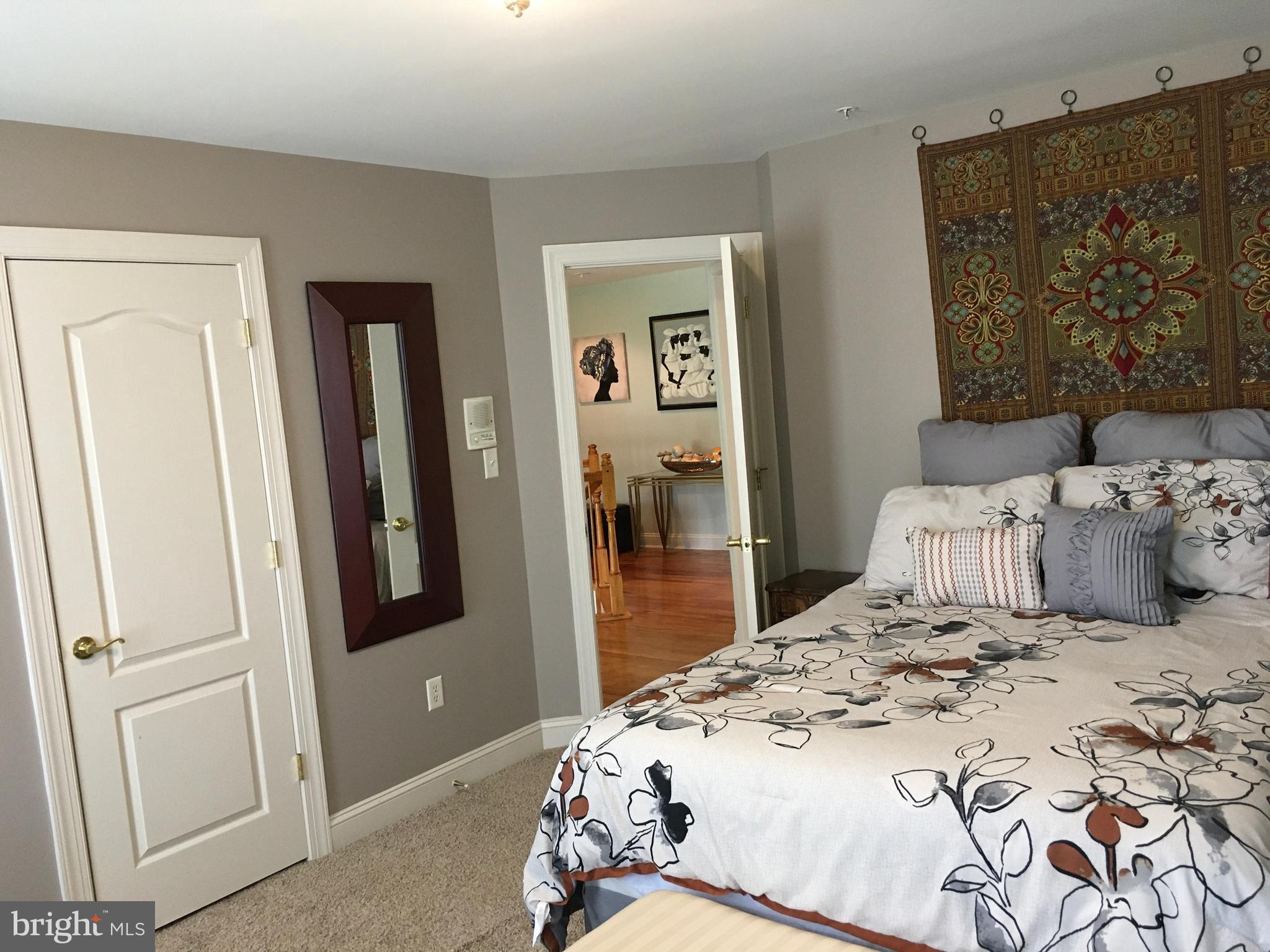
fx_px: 1064
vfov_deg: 48.2
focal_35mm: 29
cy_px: 476
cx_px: 635
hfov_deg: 61.7
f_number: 2.2
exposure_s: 1/30
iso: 125
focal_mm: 4.15
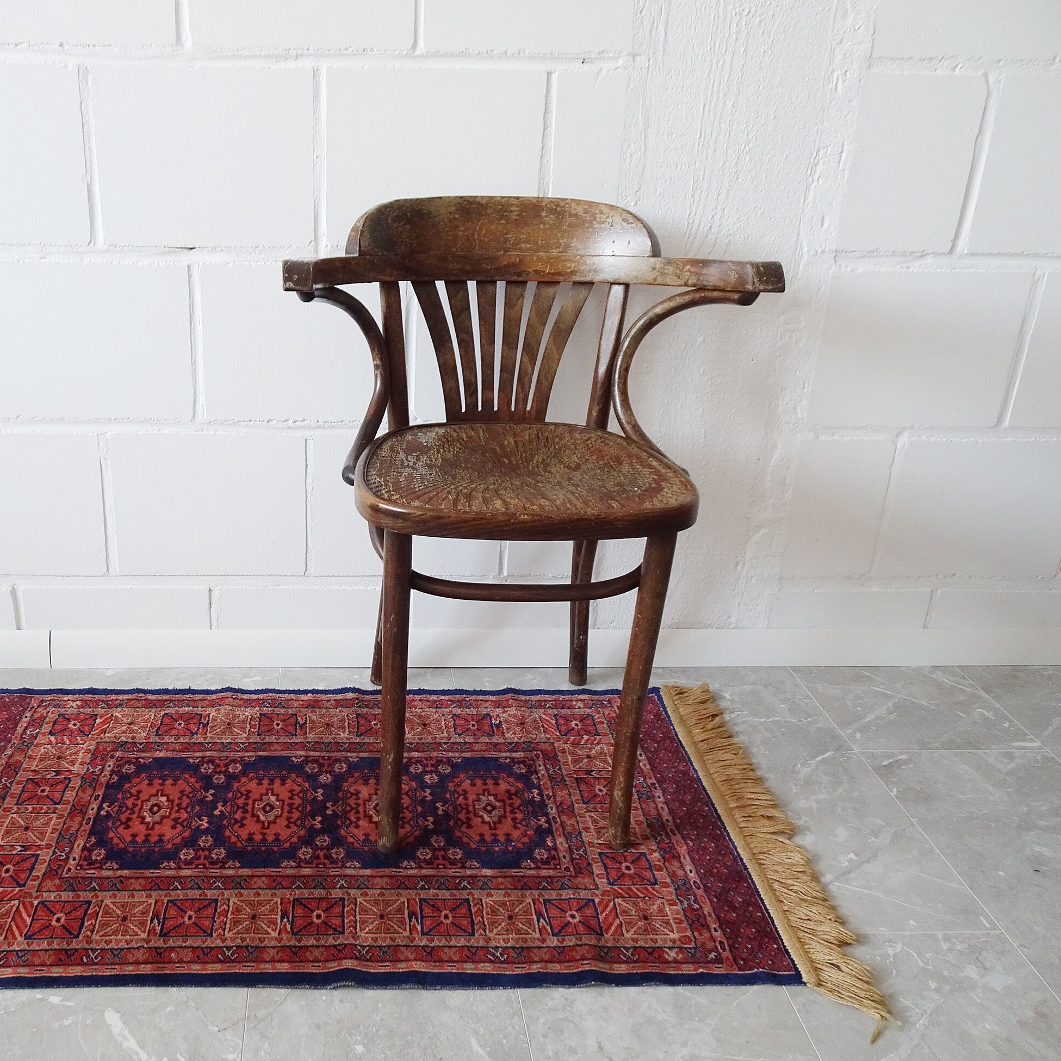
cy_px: 531
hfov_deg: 54.5
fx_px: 1006
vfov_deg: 55.6
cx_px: 358
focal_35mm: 29
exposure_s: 1/30
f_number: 3.5
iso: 100
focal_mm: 4.1
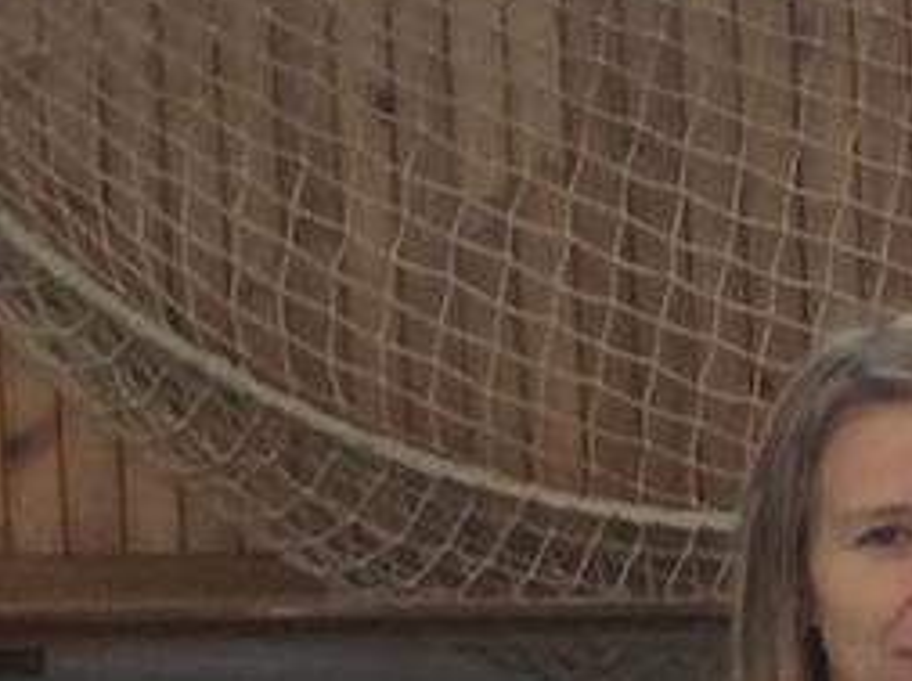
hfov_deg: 10.8
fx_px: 4446
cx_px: 1774
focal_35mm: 169
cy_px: 769
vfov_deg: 8.7
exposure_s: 1/33
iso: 40
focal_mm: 3.3
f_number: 2.4
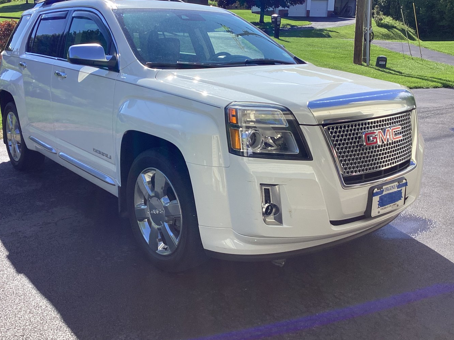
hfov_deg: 52.6
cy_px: 156
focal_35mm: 35
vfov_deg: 40.7
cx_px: 215
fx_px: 459
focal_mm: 3.3
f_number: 2.4
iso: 25
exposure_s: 1/840
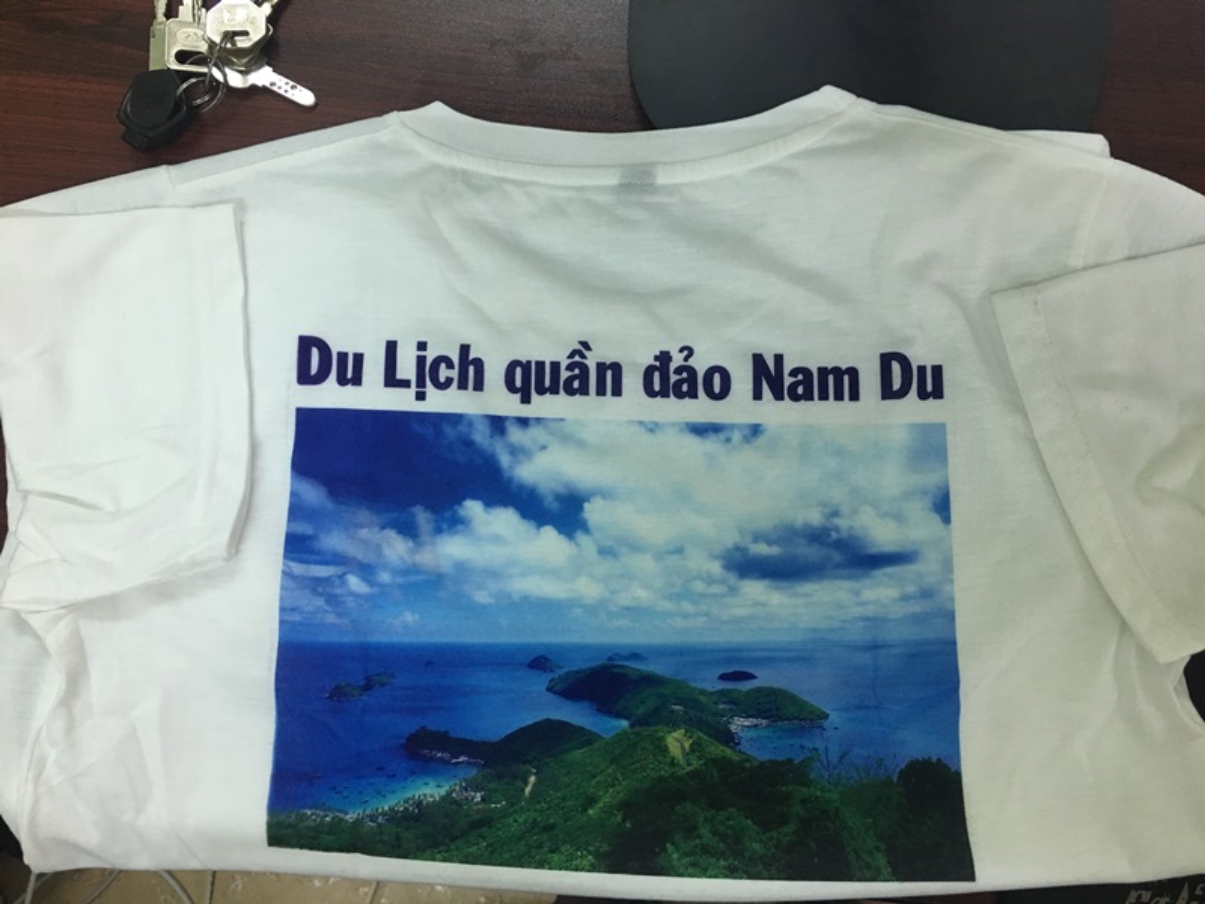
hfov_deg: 61.7
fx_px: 1010
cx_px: 602
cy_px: 452
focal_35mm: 29
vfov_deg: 48.2
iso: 50
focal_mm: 4.15
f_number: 2.2
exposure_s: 1/17
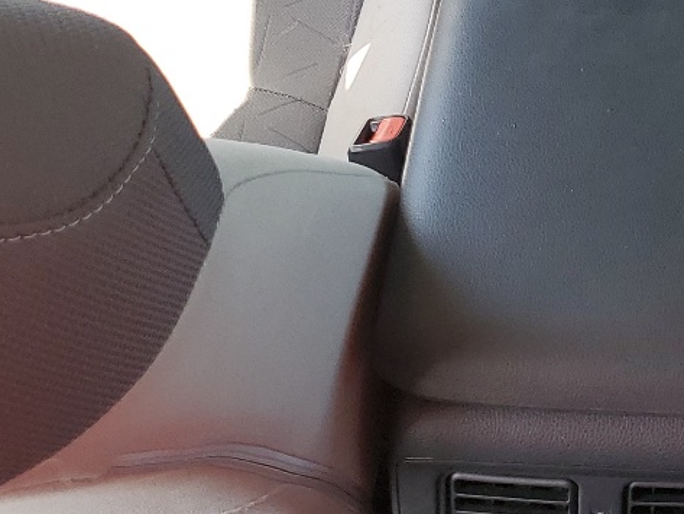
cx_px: 709
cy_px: -83
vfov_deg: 16.2
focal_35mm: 88
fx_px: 1739
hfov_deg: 21.4
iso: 51
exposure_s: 1/120
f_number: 1.5
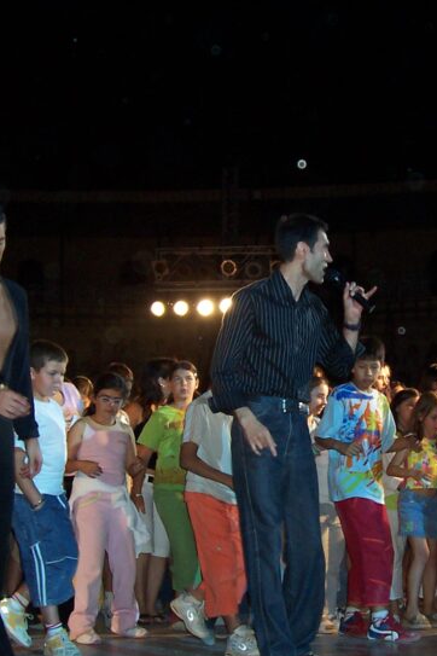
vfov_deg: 29.6
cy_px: 348
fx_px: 1238
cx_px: 328
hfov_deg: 19.9
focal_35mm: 68
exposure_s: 1/60
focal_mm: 5.6
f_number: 2.8
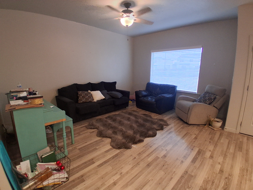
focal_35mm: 17
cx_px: 126
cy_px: 95
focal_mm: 1.4
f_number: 2.2
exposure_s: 1/40
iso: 250
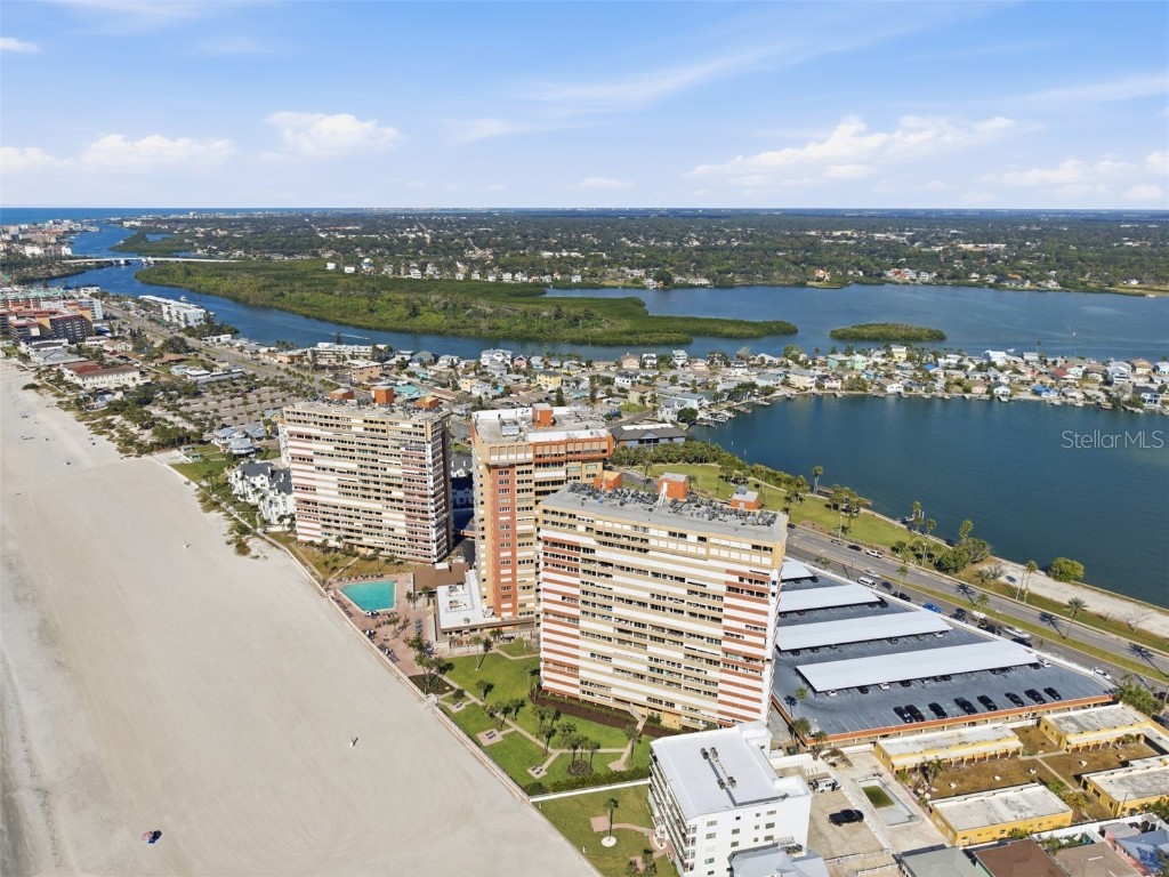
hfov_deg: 71.6
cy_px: 438
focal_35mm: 24
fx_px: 810
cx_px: 584
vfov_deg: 56.8
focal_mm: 8.7
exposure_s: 1/8000
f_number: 1.8
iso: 100
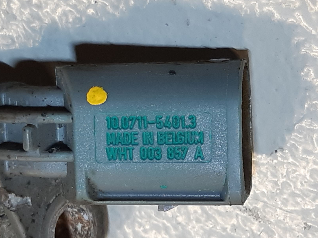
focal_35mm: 33
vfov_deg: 42.9
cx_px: 146
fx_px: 303
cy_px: 114
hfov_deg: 55.3
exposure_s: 1/50
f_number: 1.7
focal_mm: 3.93
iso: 64
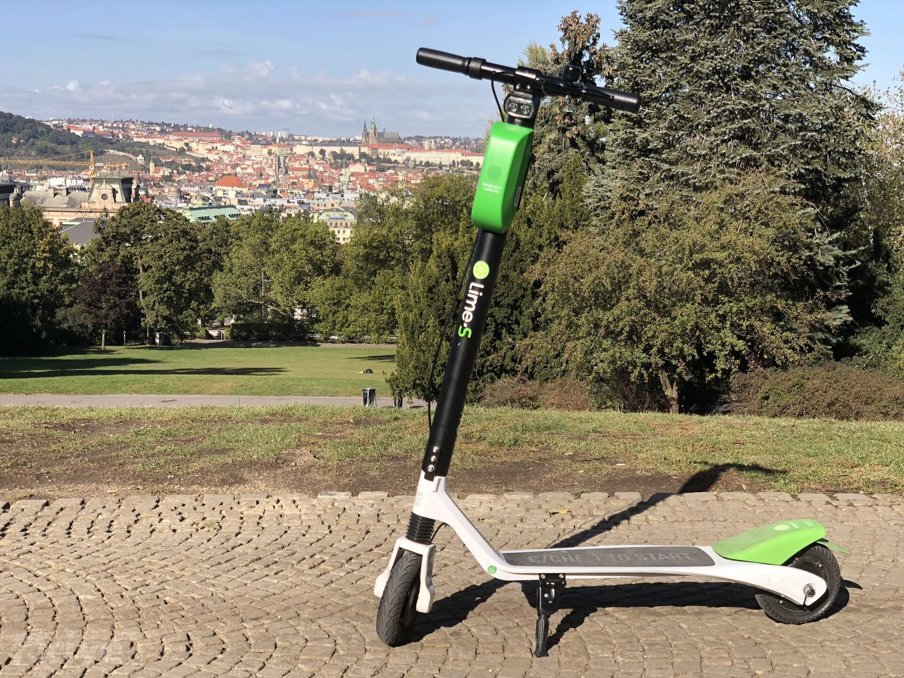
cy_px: 339
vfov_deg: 28.0
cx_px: 452
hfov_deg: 36.8
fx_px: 1358
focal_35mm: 52
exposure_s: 1/917
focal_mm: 6
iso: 16
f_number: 2.4
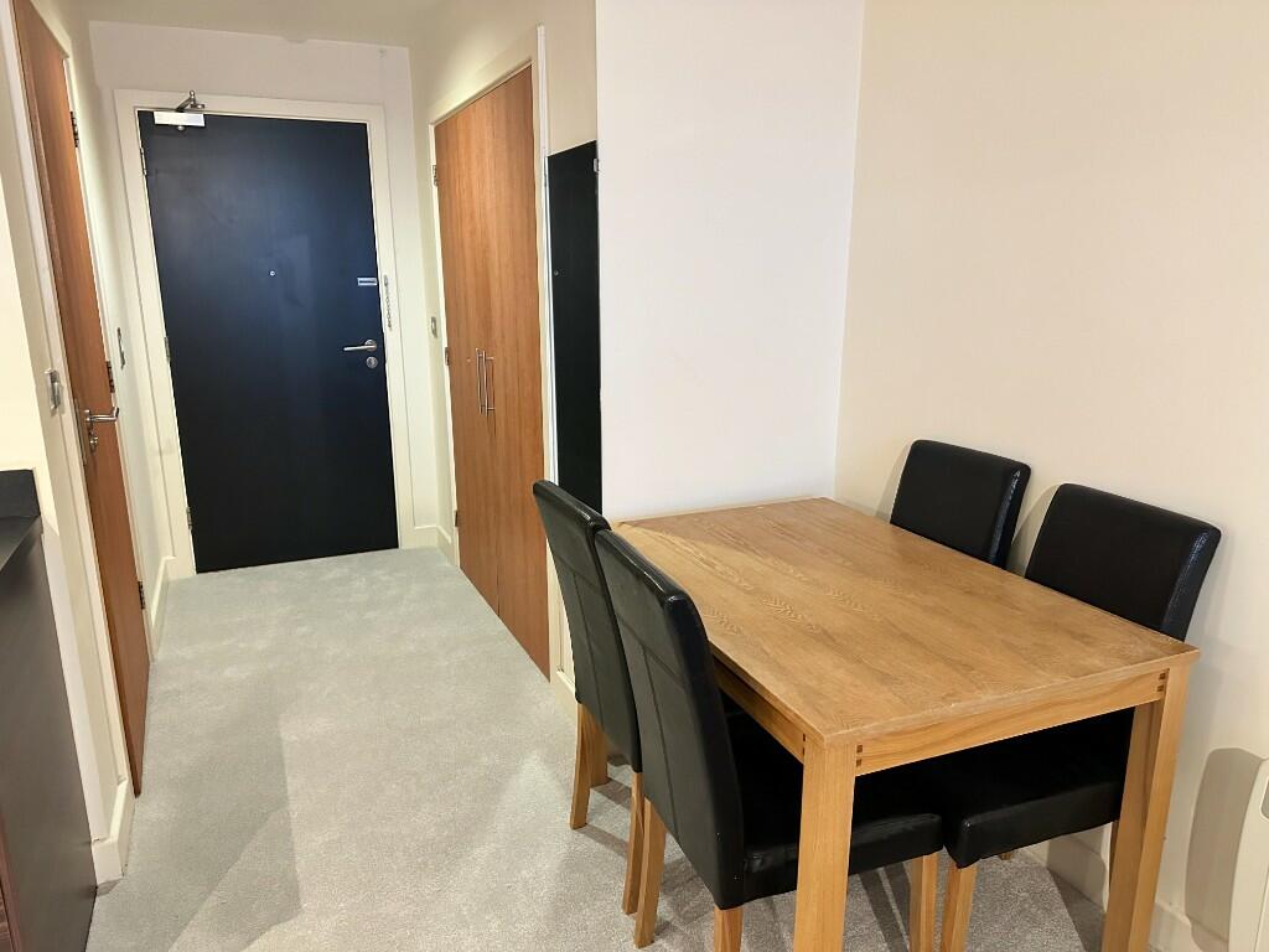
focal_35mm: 24
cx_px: 634
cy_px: 476
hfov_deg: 71.6
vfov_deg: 56.8
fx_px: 880
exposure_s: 1/50
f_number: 1.78
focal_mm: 6.86
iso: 640
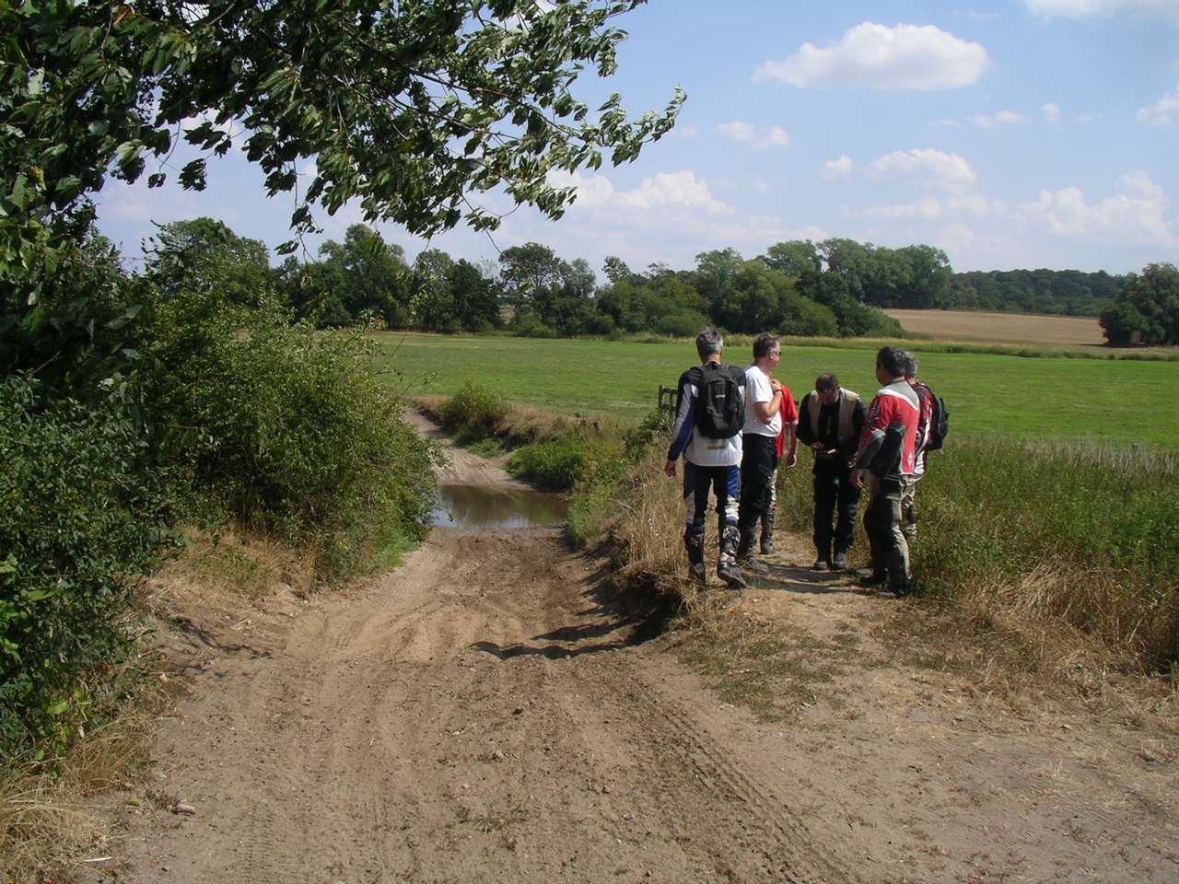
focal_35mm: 37
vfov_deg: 38.7
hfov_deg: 50.1
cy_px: 442
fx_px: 1260
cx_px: 590
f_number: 6.9
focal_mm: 5.7
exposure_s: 1/200
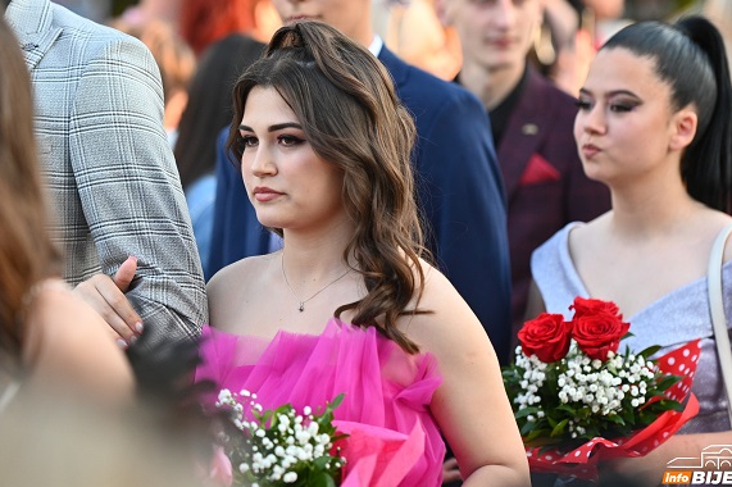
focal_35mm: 175
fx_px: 3556
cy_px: 181
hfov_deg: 11.7
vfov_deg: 7.8
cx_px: 309
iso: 800
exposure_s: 1/1000
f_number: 2.8
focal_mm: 125
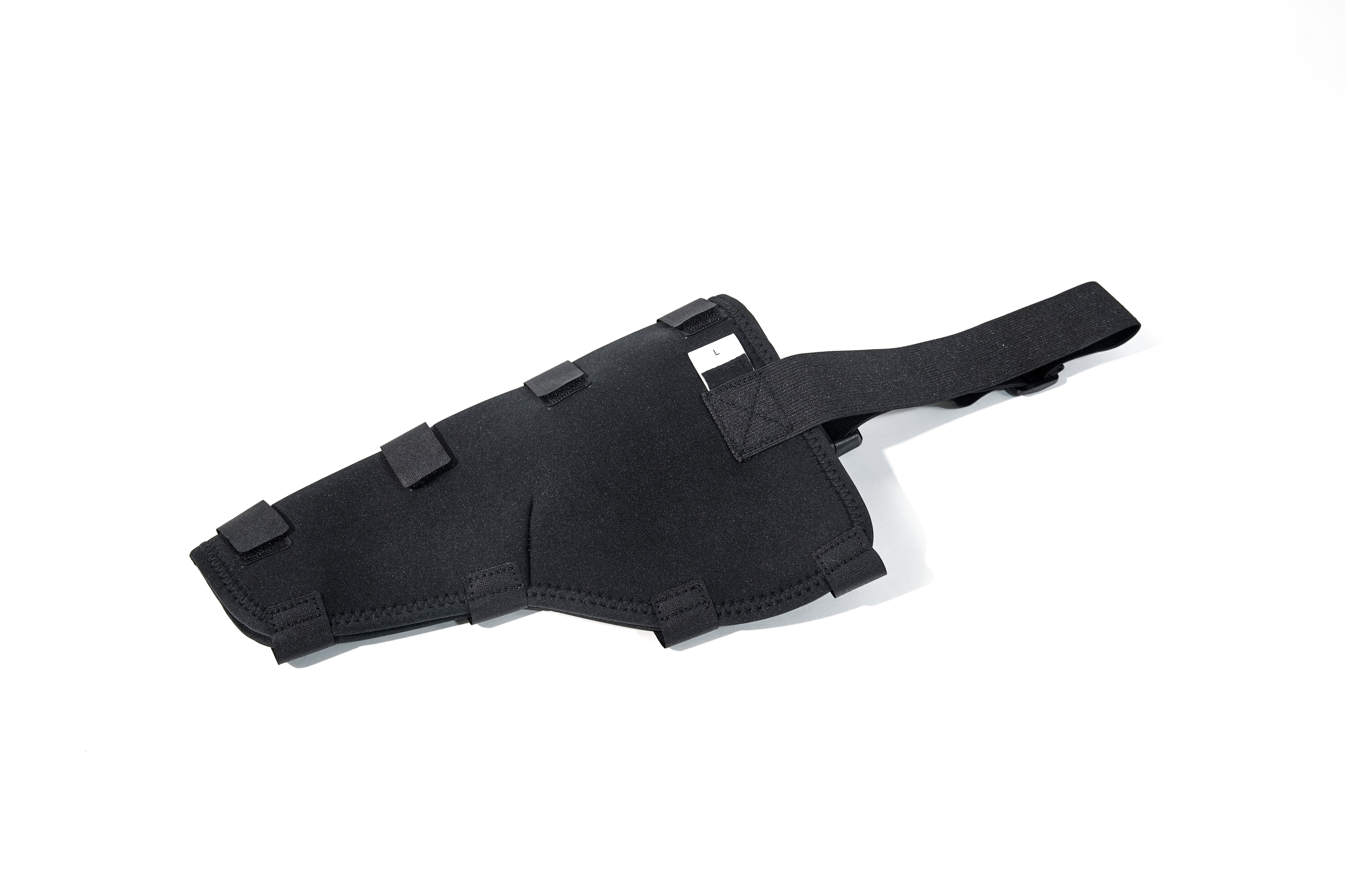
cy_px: 448
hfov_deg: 61.9
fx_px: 1121
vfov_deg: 43.6
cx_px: 672
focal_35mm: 30
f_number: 11
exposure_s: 1/50
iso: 400
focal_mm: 30
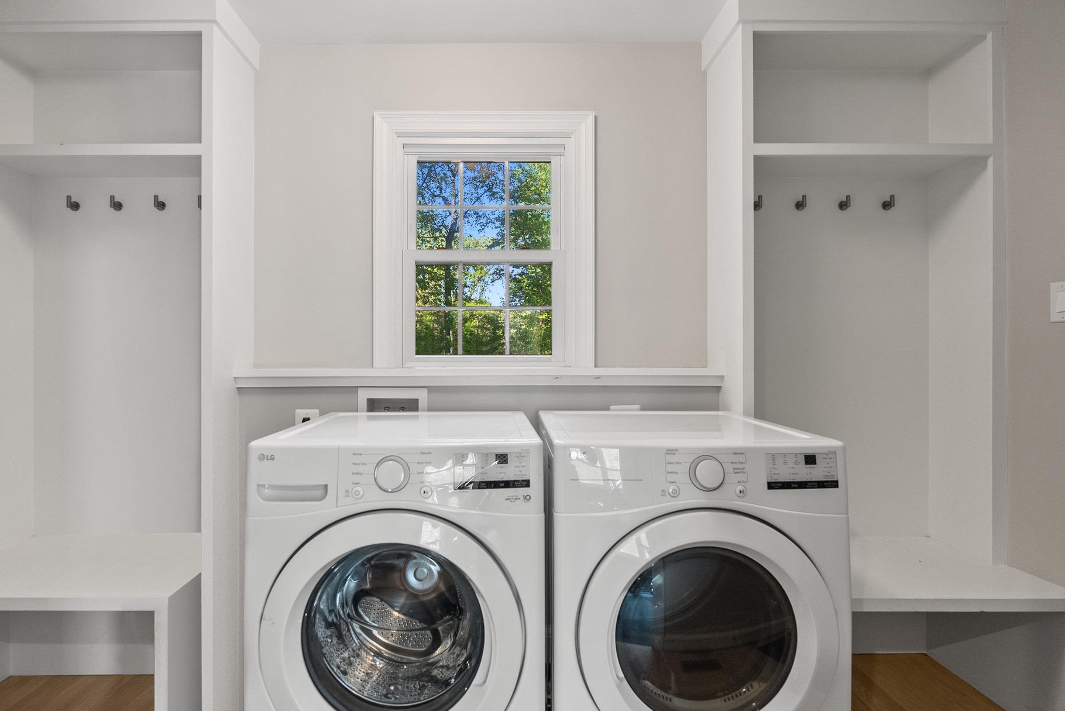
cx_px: 494
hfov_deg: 89.8
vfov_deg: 67.4
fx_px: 533
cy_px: 358
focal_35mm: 18
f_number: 4
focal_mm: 16
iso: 800
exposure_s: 1/25
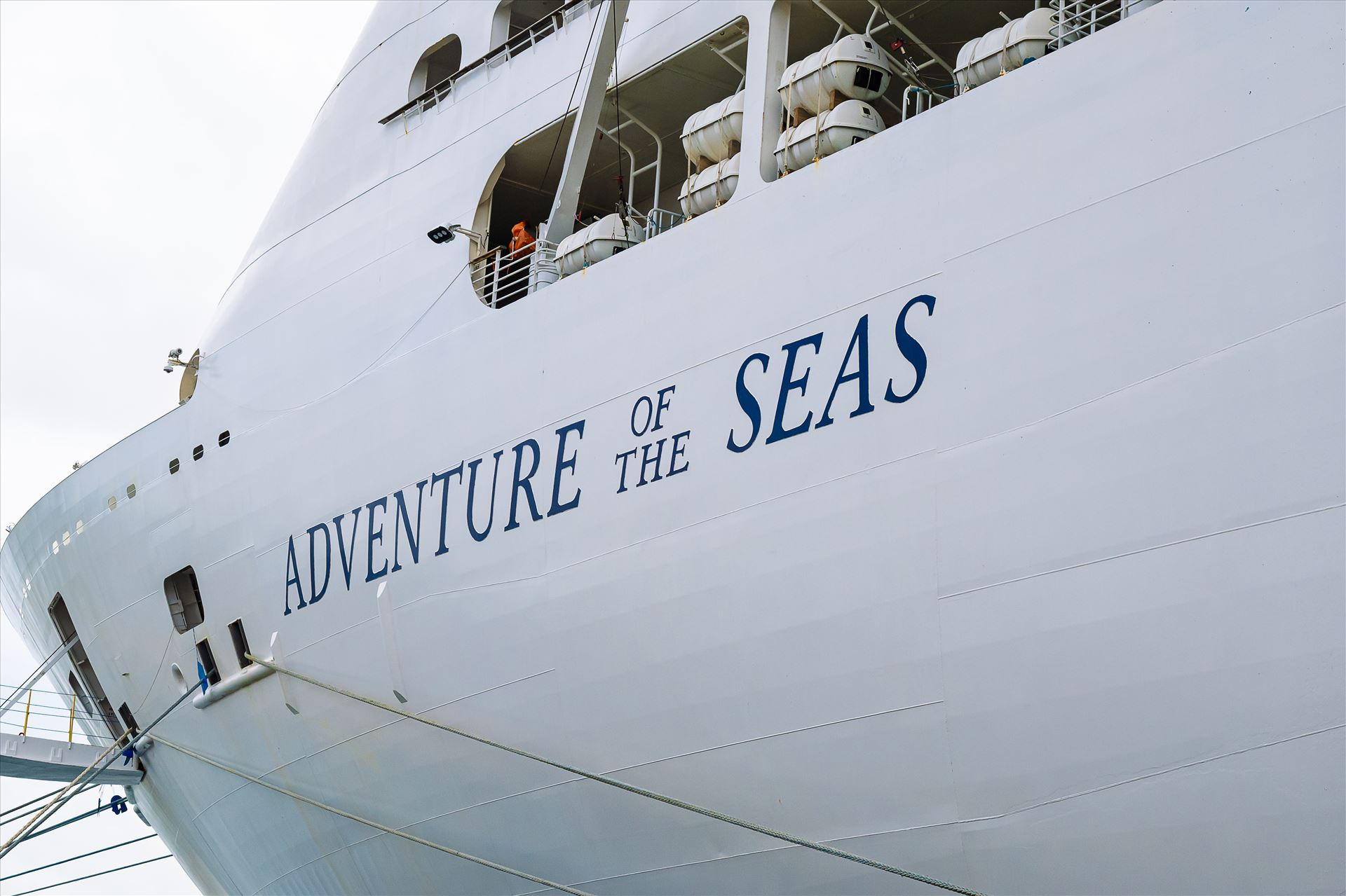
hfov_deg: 30.5
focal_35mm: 66
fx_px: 2467
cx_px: 673
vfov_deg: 20.6
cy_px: 448
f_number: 10
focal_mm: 44
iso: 500
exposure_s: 1/800
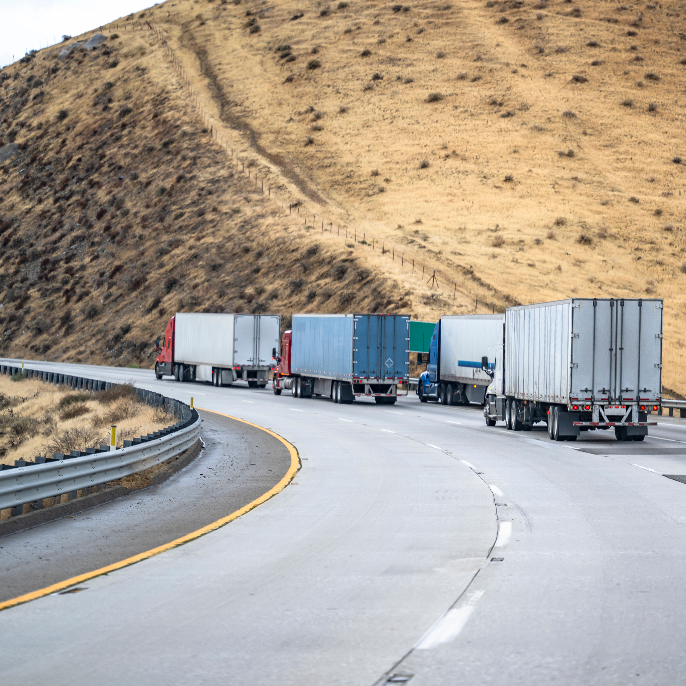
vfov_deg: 13.0
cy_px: 343
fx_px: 3004
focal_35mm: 134
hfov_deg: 13.0
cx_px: 473
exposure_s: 1/320
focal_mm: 105
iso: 64
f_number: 2.8
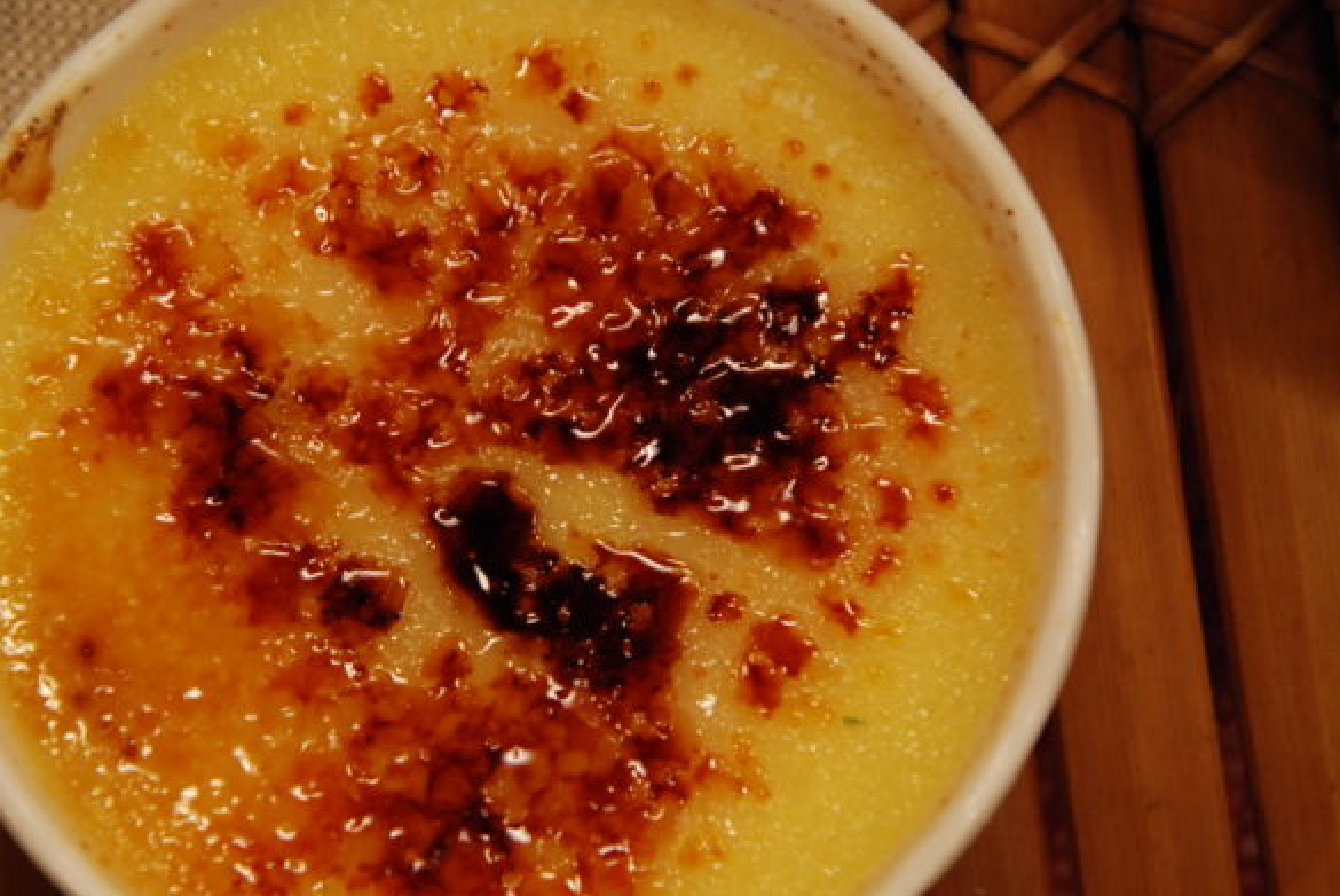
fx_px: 7189
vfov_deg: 7.1
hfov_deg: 10.6
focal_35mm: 193
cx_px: 550
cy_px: 449
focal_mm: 98
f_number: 5.6
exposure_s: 1/160
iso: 1000
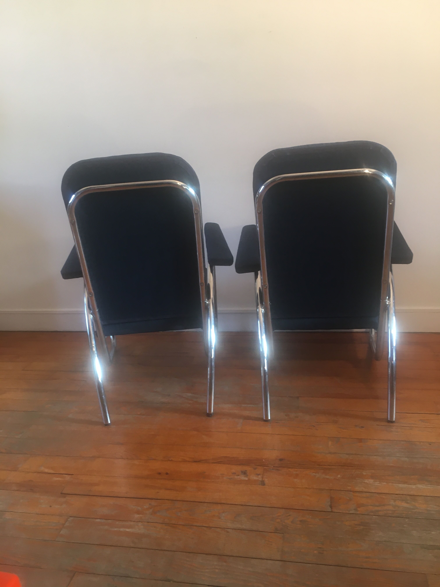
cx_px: 220
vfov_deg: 61.7
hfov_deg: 48.2
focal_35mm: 29
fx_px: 491
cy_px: 294
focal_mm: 4.15
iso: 80
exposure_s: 1/33
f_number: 2.2
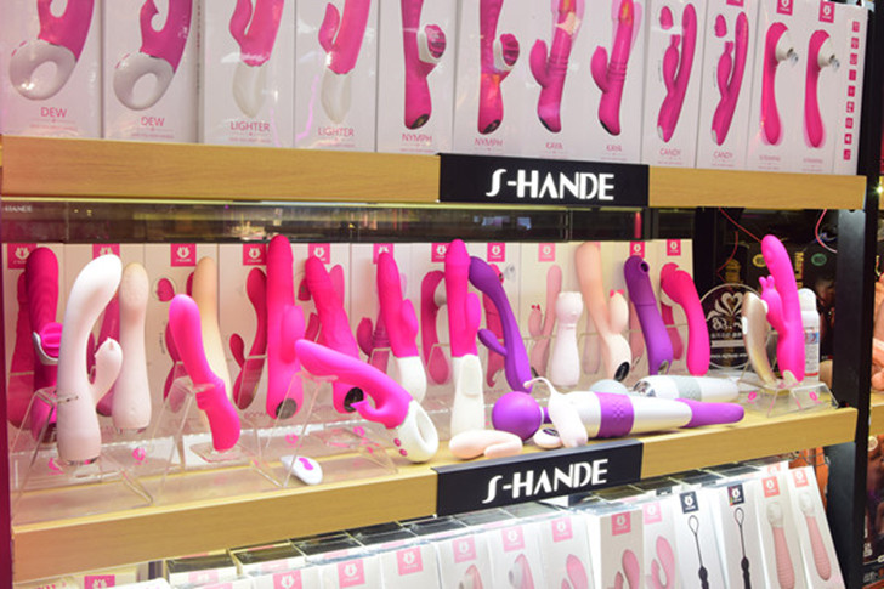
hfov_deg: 49.6
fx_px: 957
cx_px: 442
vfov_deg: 34.2
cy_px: 294
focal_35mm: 39
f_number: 13
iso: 100
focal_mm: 26
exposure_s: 2.5
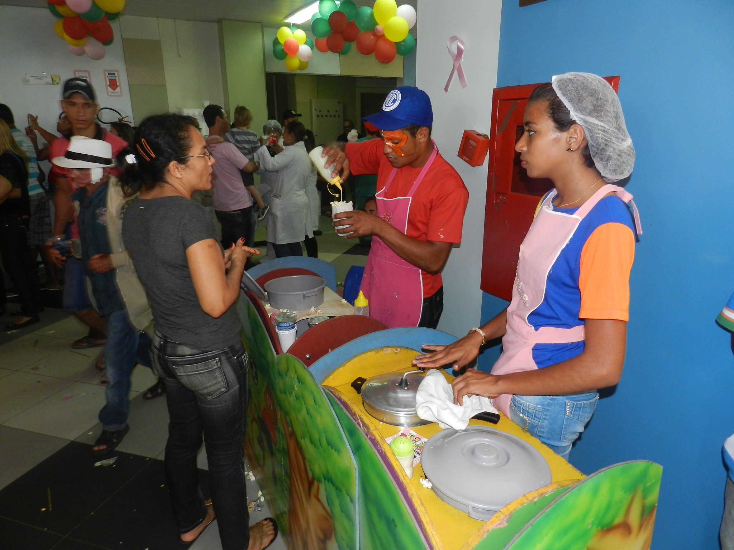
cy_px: 275
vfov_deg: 58.9
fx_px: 488
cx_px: 367
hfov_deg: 73.9
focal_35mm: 23
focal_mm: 4
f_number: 3.4
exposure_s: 1/30
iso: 200
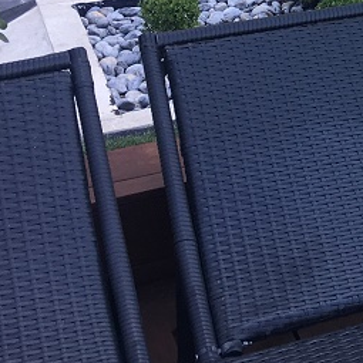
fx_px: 1222
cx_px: 561
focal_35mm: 103
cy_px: -134
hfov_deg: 15.5
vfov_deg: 15.9
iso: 25
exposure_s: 1/120
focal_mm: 4.15
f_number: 2.2
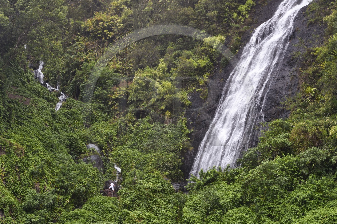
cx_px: 168
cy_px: 112
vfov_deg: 9.1
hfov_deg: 13.7
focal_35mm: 150
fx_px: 1403
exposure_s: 1/160
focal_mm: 150
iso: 400
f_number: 9
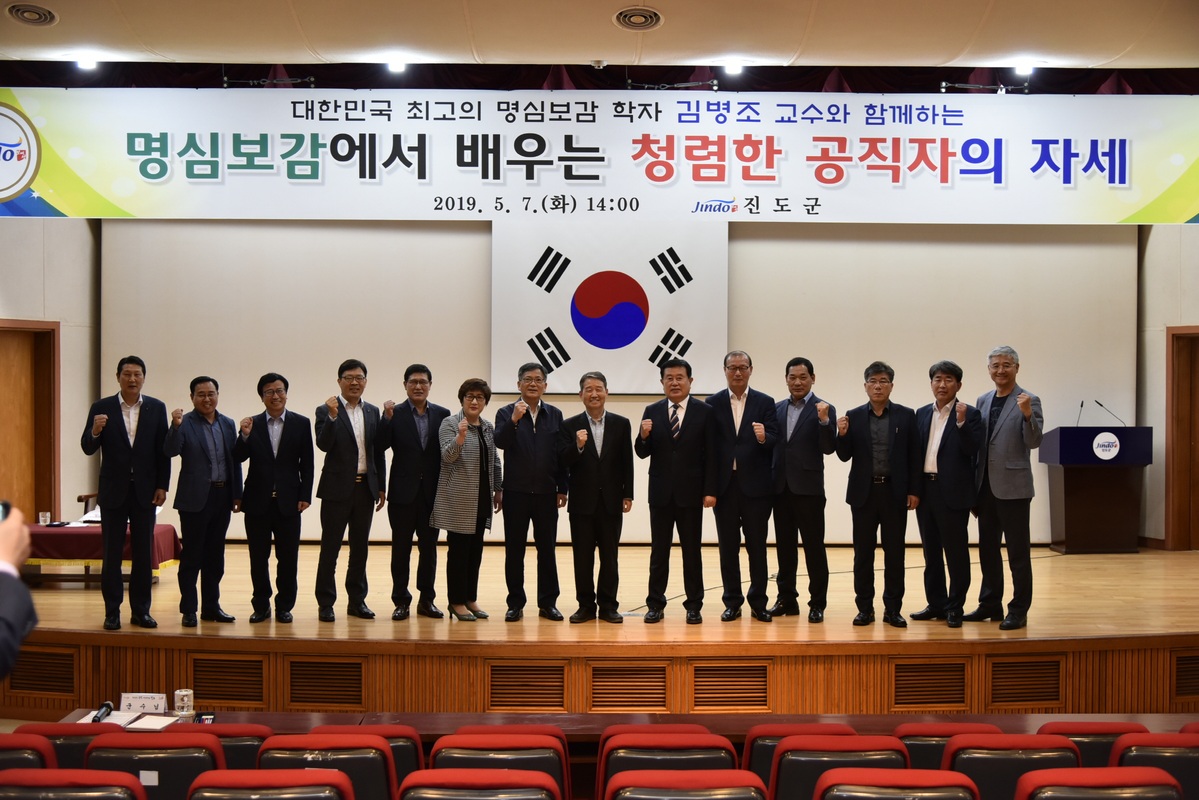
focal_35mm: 46
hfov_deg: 42.7
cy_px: 400
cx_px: 600
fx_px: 1532
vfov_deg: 29.3
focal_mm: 46
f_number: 4
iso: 1000
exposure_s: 1/125
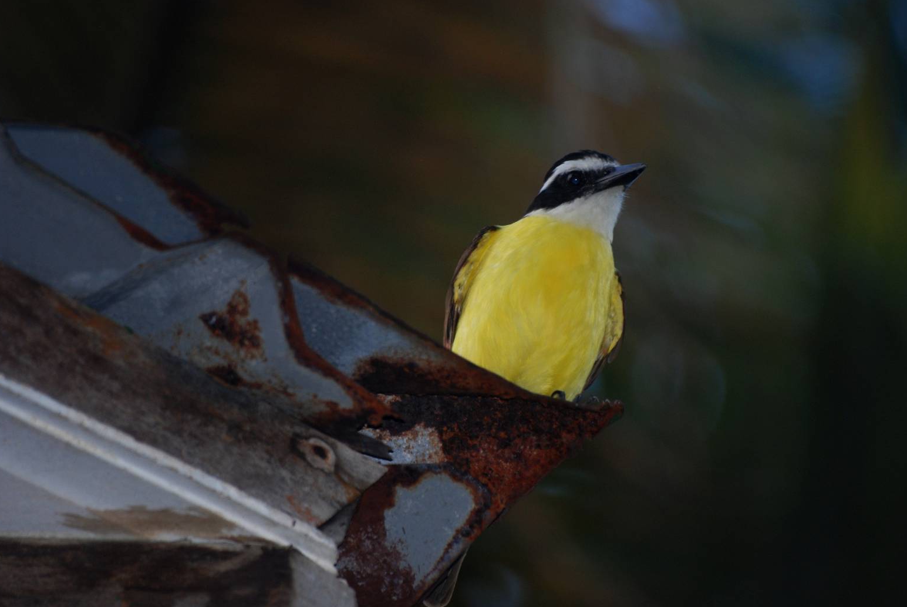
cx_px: 453
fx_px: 11754
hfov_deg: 4.4
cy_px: 313
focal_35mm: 466
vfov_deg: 3.0
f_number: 5.6
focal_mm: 300
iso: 400
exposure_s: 1/60
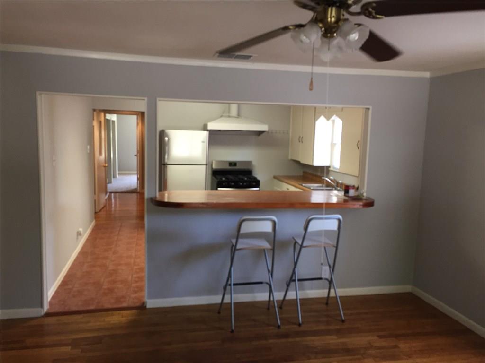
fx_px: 406
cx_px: 242
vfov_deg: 48.2
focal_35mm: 29
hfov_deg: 61.7
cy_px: 182
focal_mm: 4.15
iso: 80
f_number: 2.2
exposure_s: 1/30
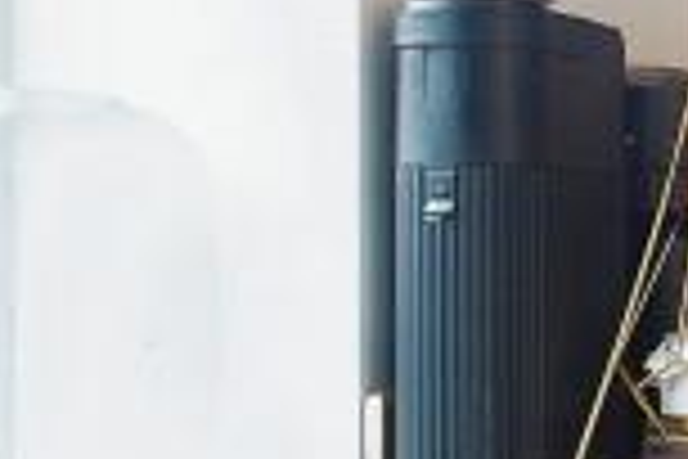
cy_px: 295
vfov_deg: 12.8
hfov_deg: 14.2
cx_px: 1574
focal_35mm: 107
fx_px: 2045
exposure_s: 1/20
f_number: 8
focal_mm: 16
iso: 200
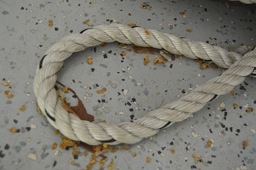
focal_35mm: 42
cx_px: 128
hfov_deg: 46.4
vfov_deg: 31.8
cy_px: 85
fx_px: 298
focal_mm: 28
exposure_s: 1/60
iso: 1100
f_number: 4
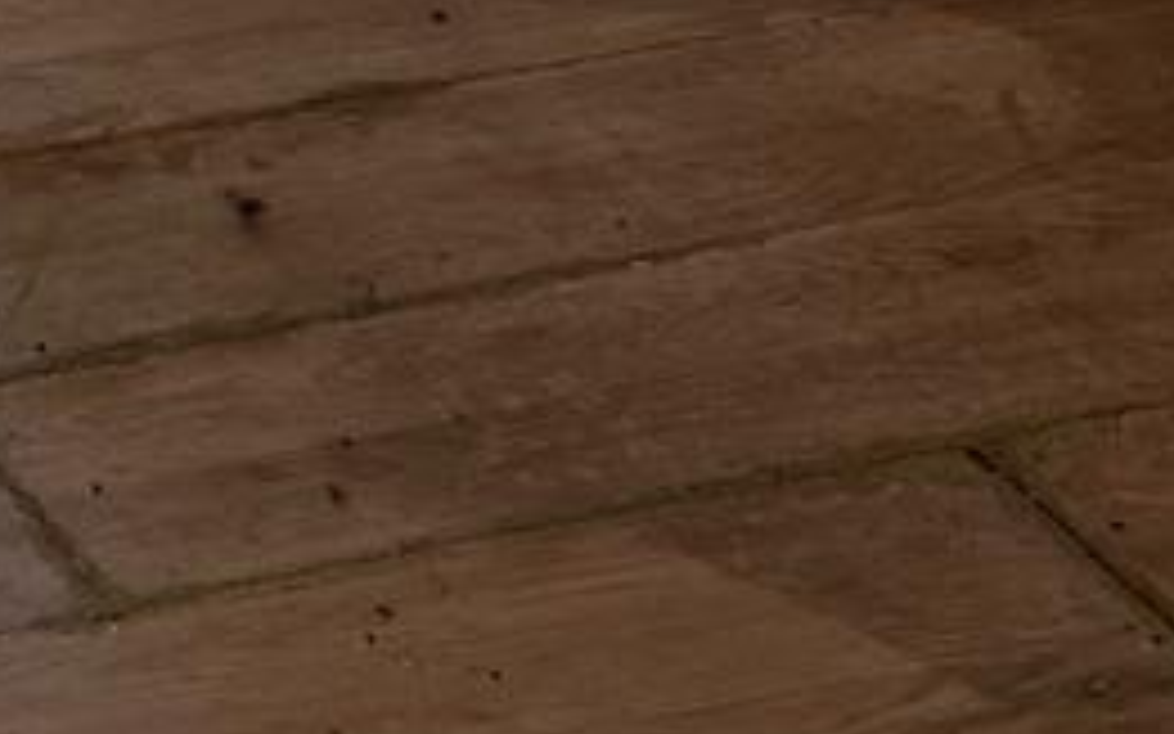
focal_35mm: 150
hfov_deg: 12.5
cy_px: -1675
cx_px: -1035
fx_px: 4798
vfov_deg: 7.4
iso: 200
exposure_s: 1/109
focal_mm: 6.76
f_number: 1.78
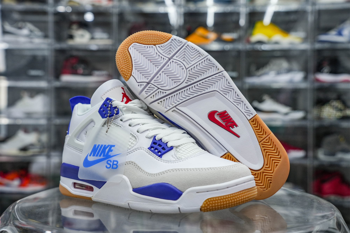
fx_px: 369
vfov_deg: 35.0
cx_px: 175
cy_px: 116
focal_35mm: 38
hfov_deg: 50.7
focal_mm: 38
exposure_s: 1/60
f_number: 4.5
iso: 320
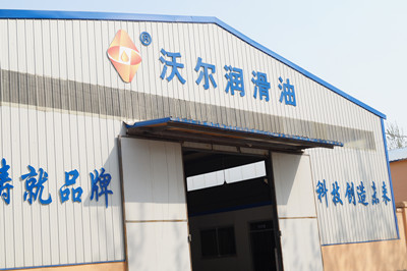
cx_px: 204
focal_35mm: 52
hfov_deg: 37.9
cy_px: 136
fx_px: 593
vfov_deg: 25.7
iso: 100
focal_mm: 35
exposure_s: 1/125
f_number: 11
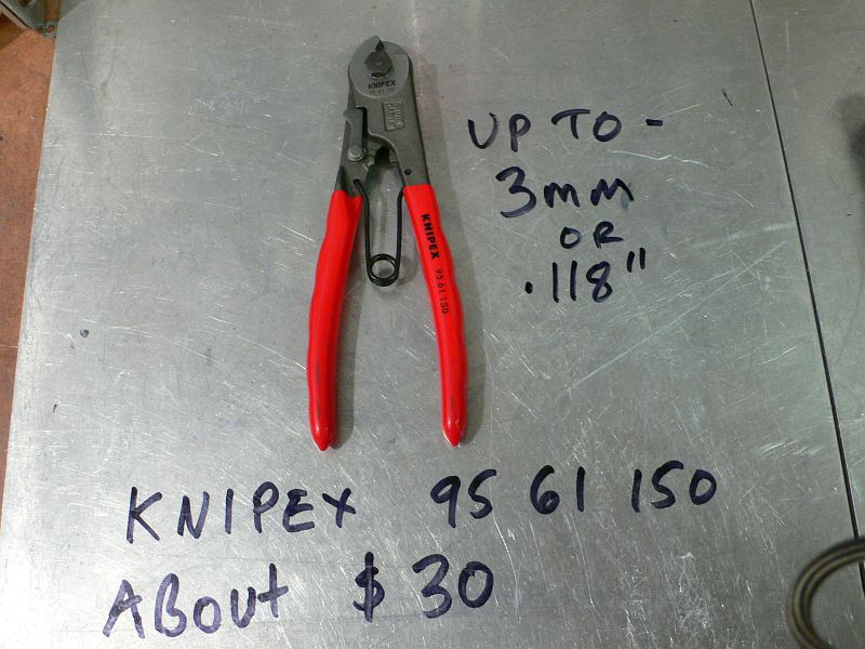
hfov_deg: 54.0
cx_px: 432
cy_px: 324
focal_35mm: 34
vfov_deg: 41.8
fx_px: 850
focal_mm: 6.3
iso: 200
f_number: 2.8
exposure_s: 1/20
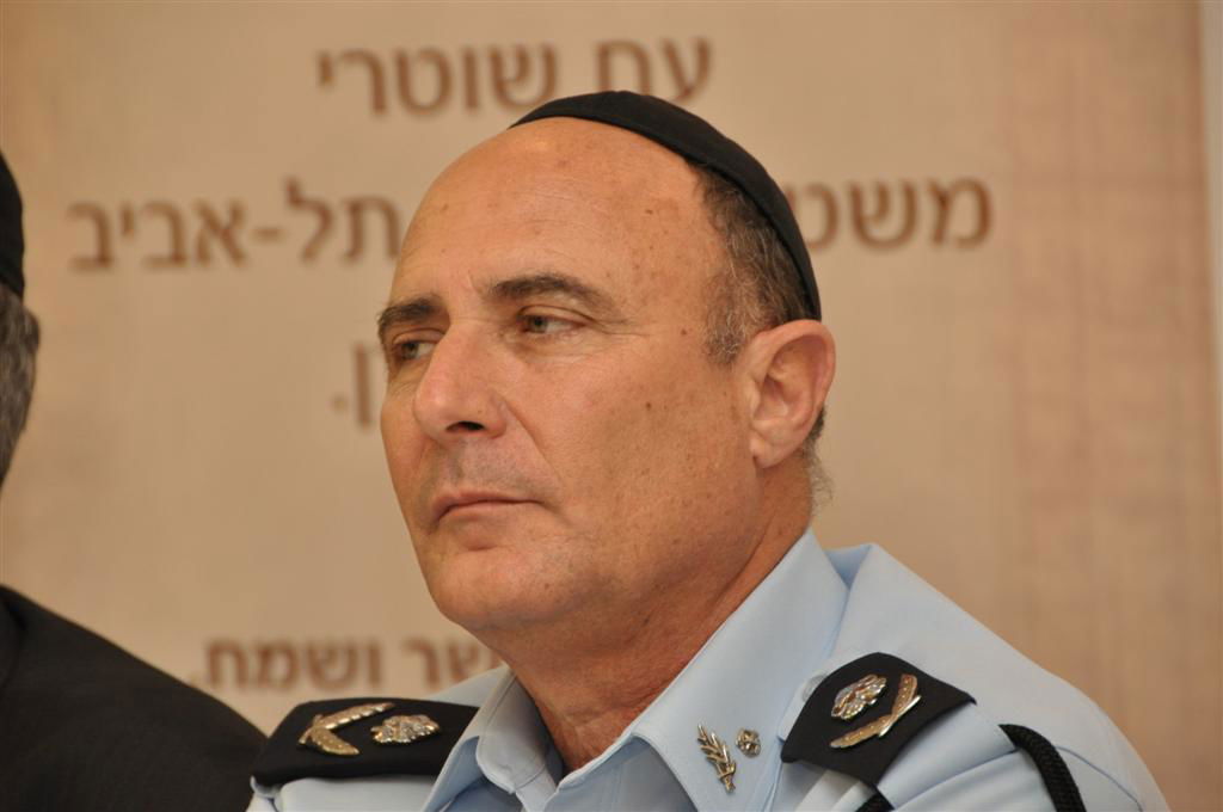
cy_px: 406
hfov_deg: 6.9
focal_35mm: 300
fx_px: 10179
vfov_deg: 4.6
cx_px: 612
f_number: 5.6
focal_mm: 200
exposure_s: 1/60
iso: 800
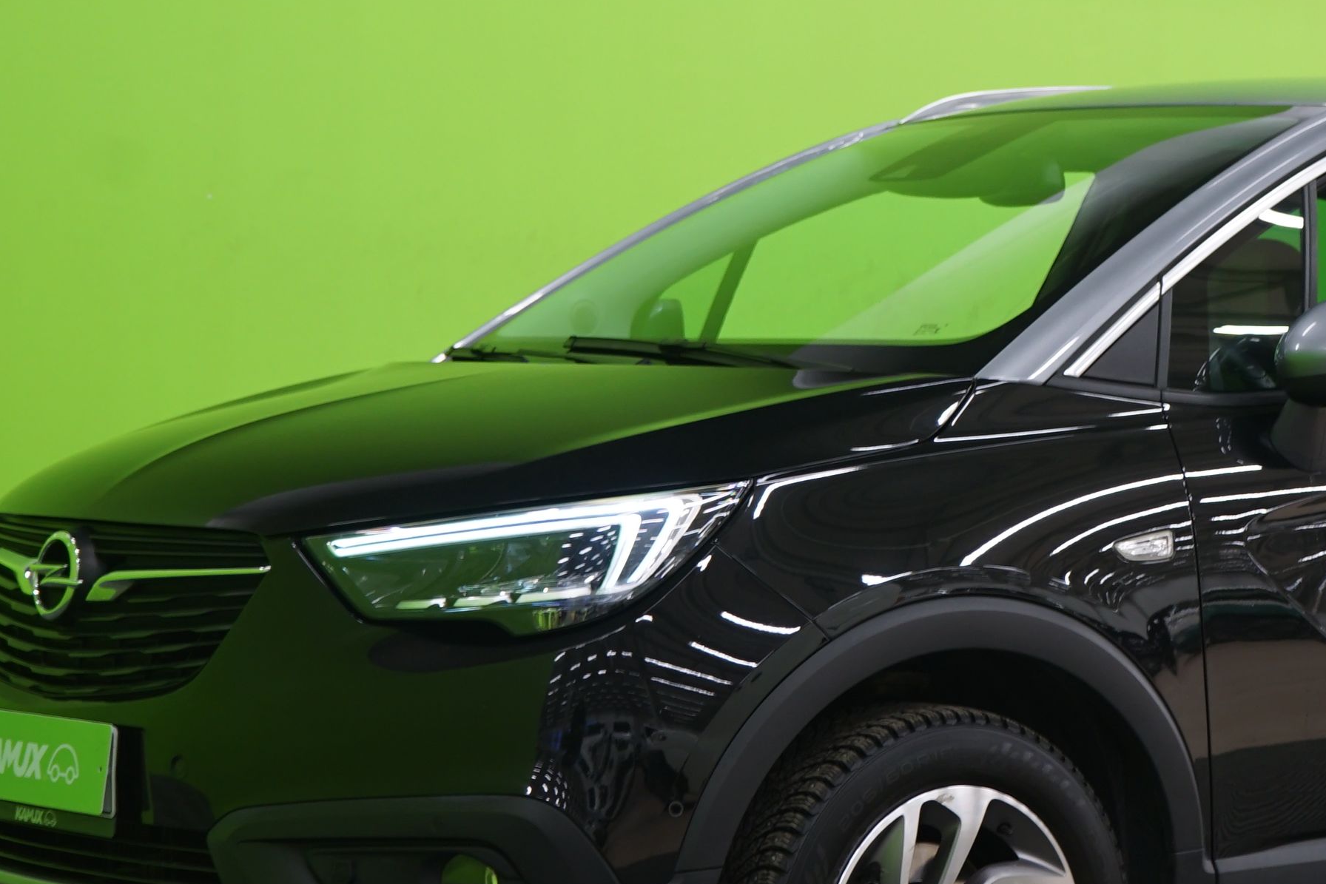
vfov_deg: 12.2
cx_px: 1112
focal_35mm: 112
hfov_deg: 18.1
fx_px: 4125
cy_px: 445
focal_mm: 51
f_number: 4.5
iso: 400
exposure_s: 1/8
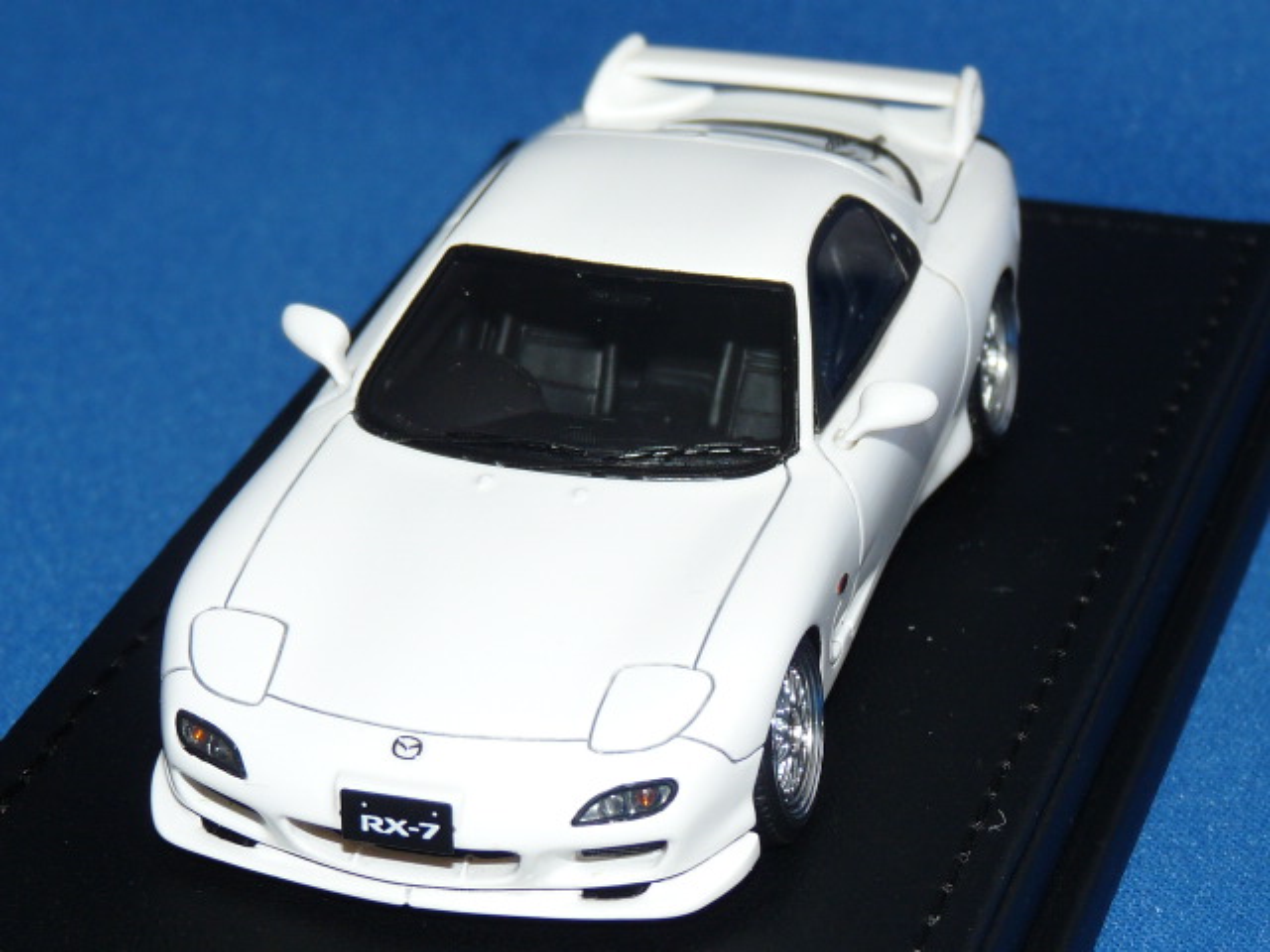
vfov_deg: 11.4
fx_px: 4769
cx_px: 635
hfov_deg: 15.2
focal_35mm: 130
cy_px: 476
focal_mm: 13.3
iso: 100
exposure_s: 1/40
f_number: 3.4
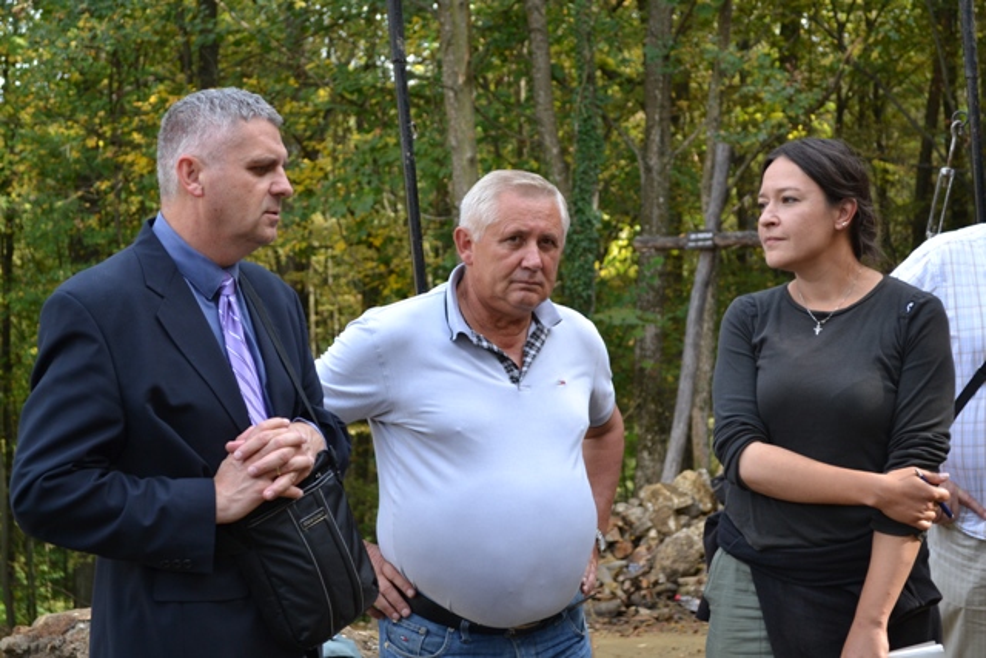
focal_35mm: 68
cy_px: 329
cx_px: 493
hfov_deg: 29.9
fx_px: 1849
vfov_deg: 20.2
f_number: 5.6
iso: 320
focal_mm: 45
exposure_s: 1/125
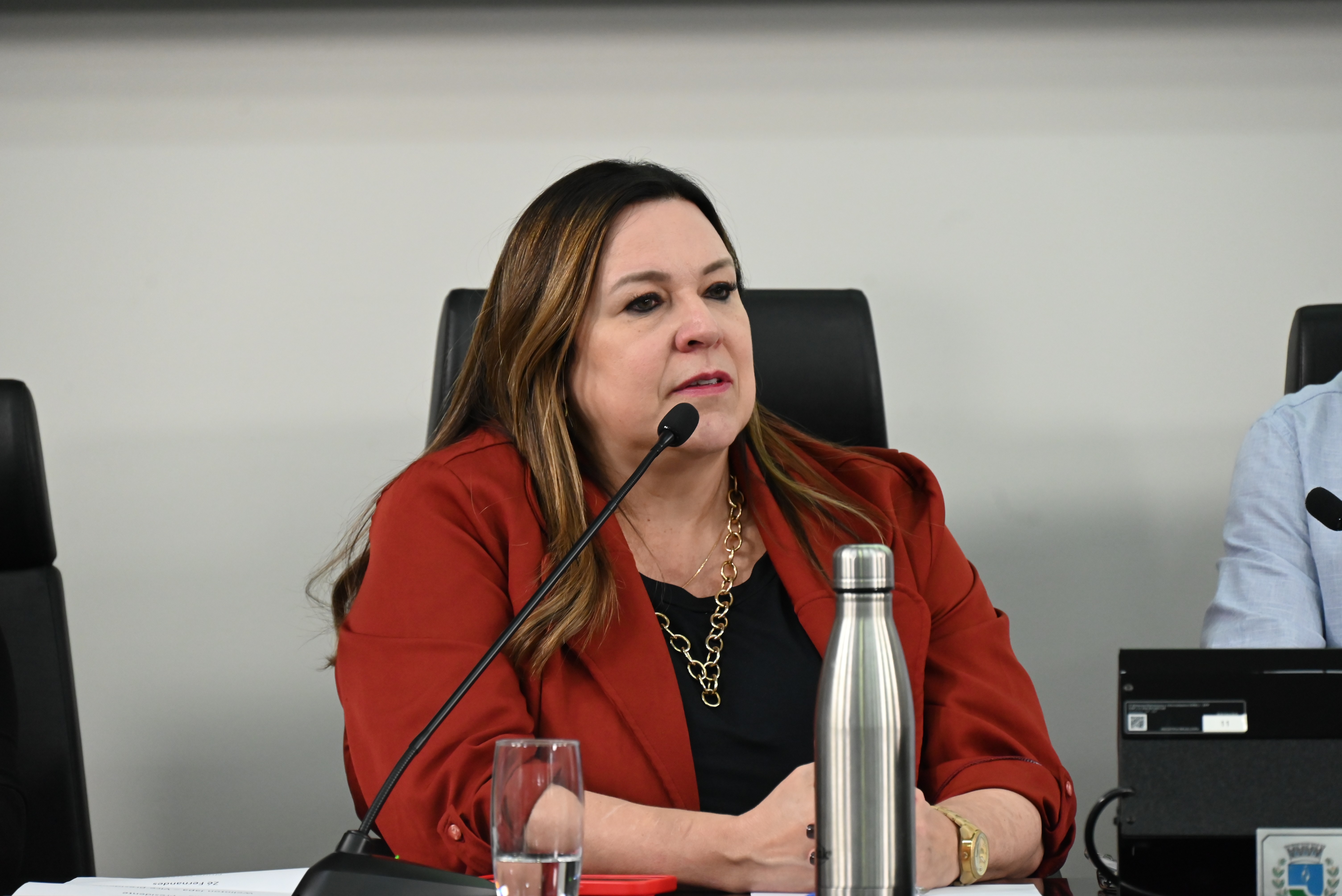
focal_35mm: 180
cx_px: 671
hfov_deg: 11.4
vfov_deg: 7.6
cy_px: 448
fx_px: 6712
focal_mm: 180
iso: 3200
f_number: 6.3
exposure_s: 1/250
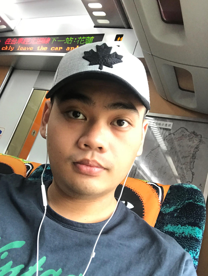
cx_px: 104
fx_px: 256
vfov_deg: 56.8
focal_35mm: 32
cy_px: 138
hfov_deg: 44.2
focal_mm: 2.87
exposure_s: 1/30
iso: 100
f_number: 2.2
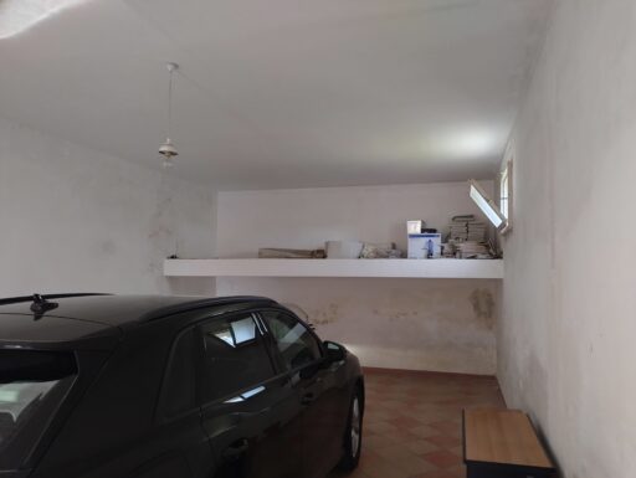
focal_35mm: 25
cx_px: 318
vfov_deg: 55.0
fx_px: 460
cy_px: 239
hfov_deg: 69.3
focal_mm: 4.71
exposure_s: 1/30
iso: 1213
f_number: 1.7
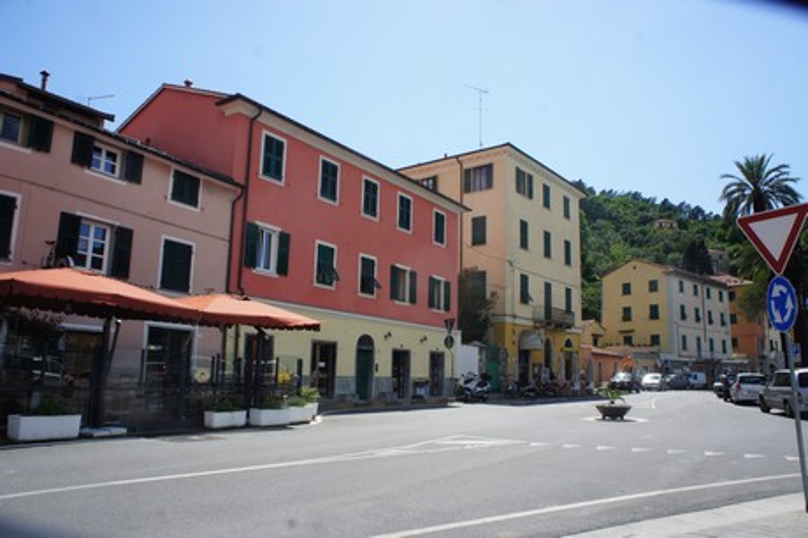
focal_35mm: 27
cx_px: 404
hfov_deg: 67.4
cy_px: 269
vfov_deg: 47.9
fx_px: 606
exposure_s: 1/250
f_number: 11
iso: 200
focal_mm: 18
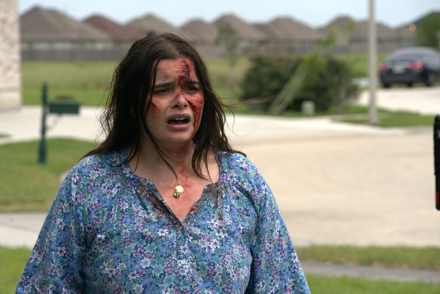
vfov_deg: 10.1
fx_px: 1663
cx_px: 220
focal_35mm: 136
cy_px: 147
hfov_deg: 15.1
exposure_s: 1/800
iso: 400
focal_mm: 136
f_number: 9
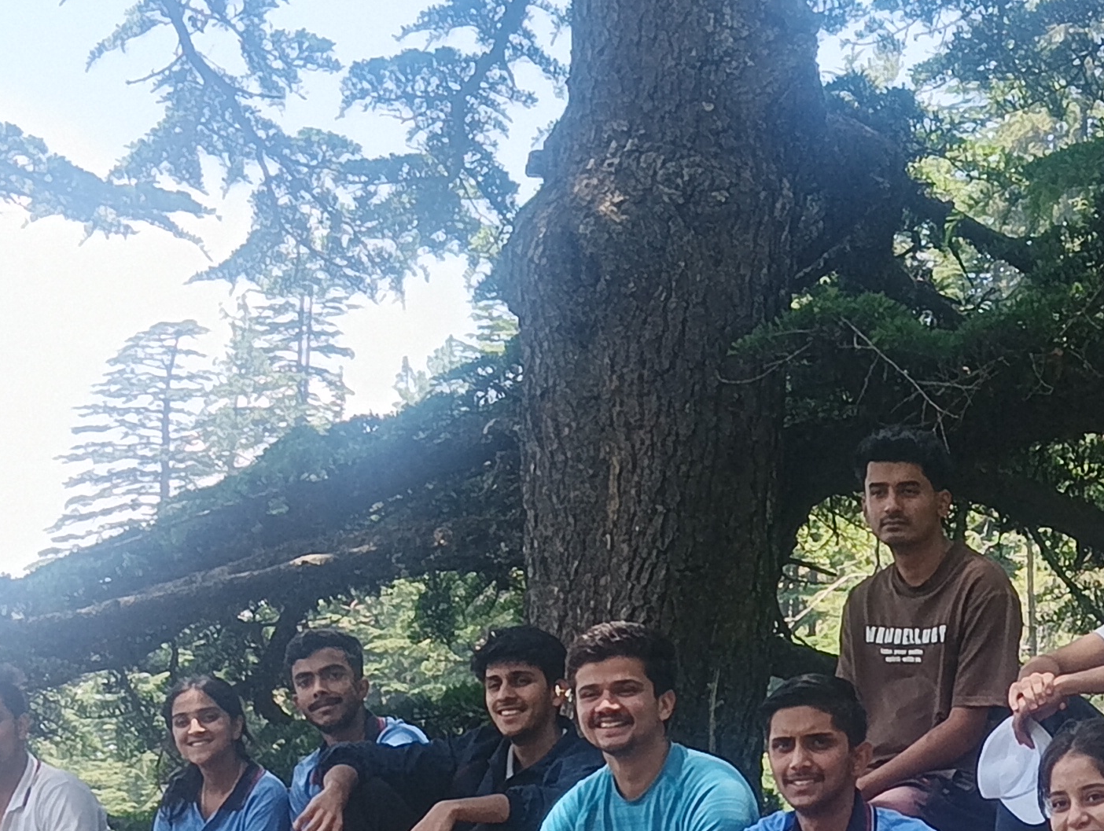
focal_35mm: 125
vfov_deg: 11.8
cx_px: 1108
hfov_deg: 15.5
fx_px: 3992
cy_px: 821
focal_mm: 4.22
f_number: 1.8
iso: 50
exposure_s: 1/140
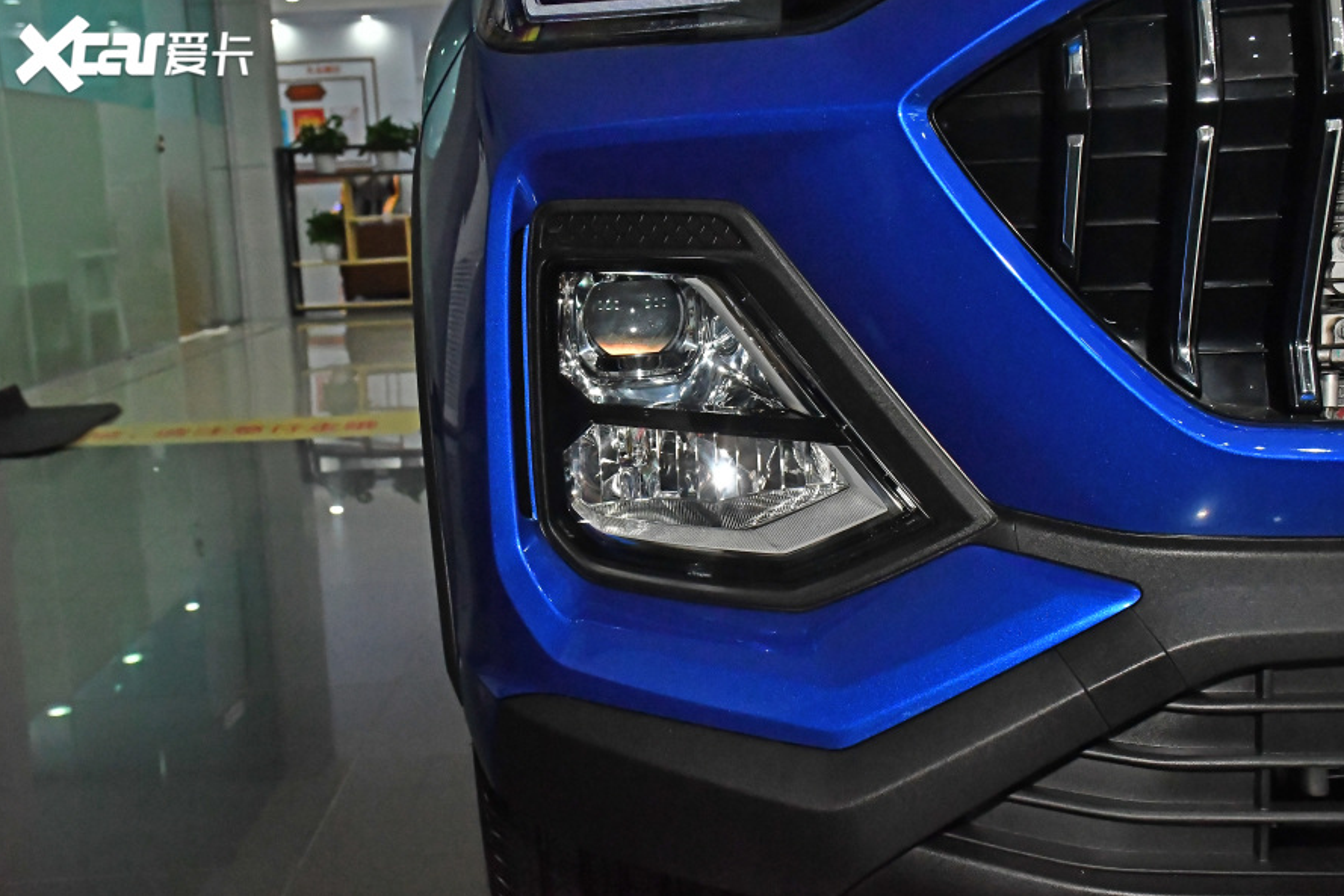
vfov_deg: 27.5
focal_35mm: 49
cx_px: 680
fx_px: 1830
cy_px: 443
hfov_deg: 40.3
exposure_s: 1/125
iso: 6400
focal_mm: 32
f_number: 9
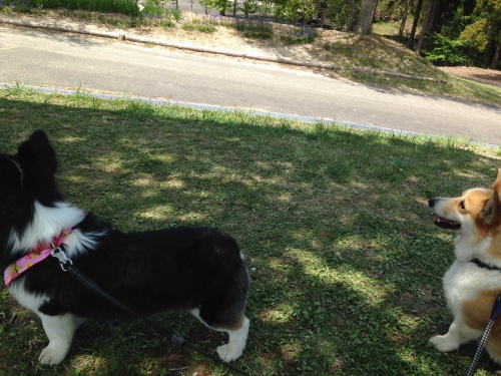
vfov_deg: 42.9
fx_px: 478
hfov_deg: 55.4
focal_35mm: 33
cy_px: 188
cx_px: 250
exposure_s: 1/797
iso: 50
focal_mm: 4.12
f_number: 2.4
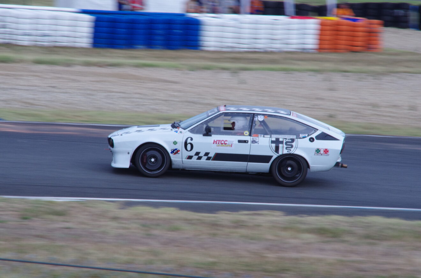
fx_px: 3501
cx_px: 210
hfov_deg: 6.9
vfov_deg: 4.6
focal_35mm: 300
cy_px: 139
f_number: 22
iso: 800
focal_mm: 200
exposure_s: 1/125
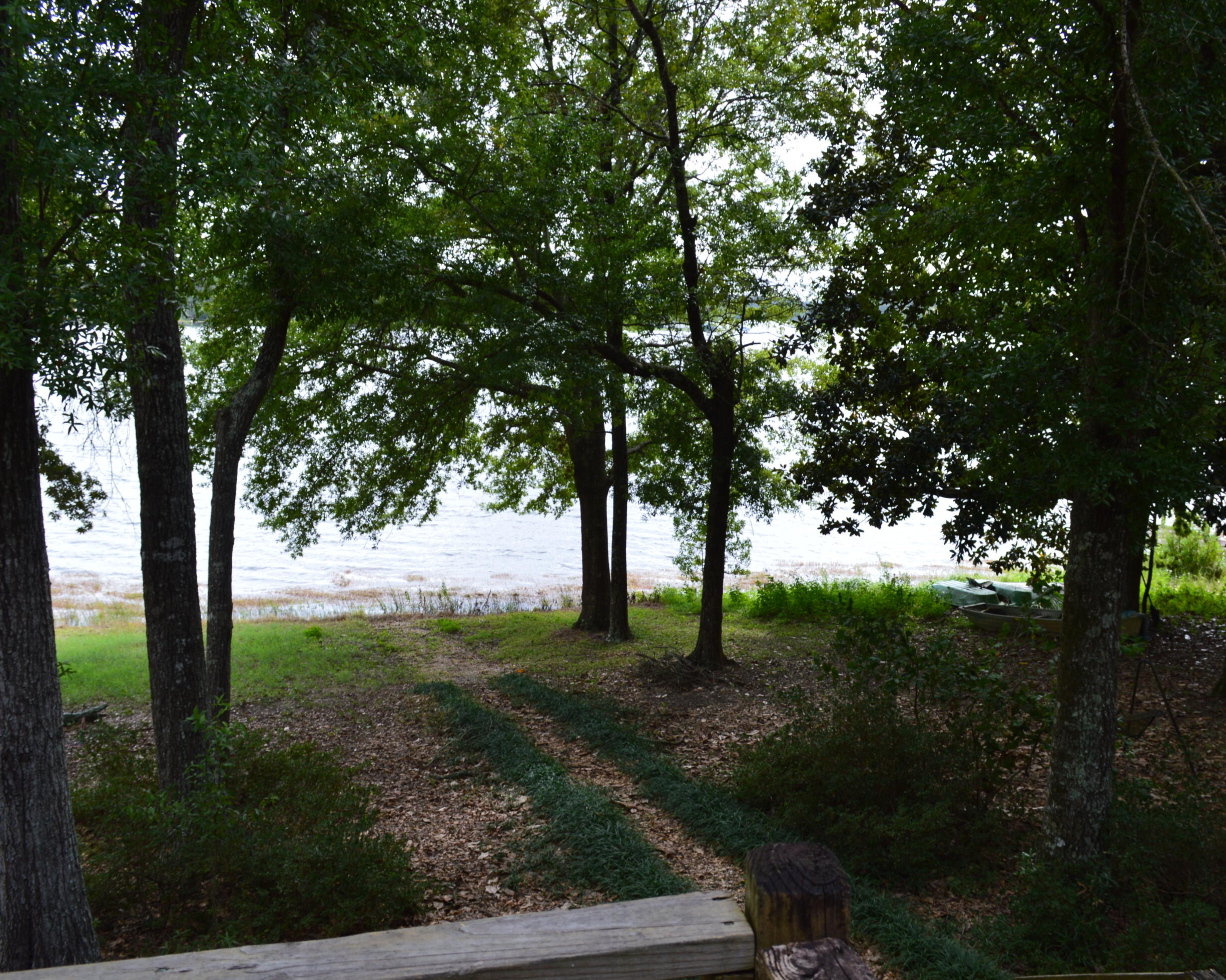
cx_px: 626
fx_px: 1125
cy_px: 498
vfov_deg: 47.1
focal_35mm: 31
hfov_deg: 57.2
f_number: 6.3
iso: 100
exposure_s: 1/100
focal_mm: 18
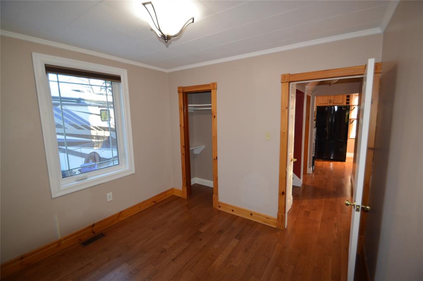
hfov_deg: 100.5
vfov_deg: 77.2
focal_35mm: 15
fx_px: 176
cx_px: 212
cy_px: 140
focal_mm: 10
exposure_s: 1/60
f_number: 3.5
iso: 640
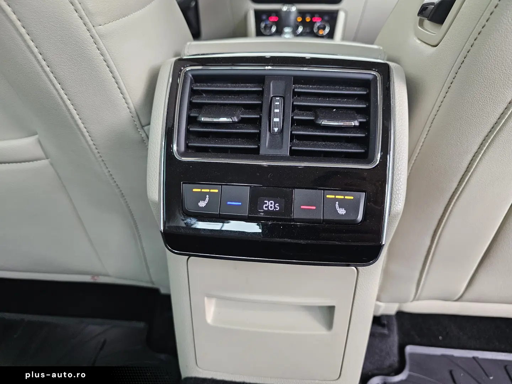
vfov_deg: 58.9
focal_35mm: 23
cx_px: 256
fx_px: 340
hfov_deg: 73.9
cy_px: 192
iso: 400
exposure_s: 1/142
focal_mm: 6.3
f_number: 1.7
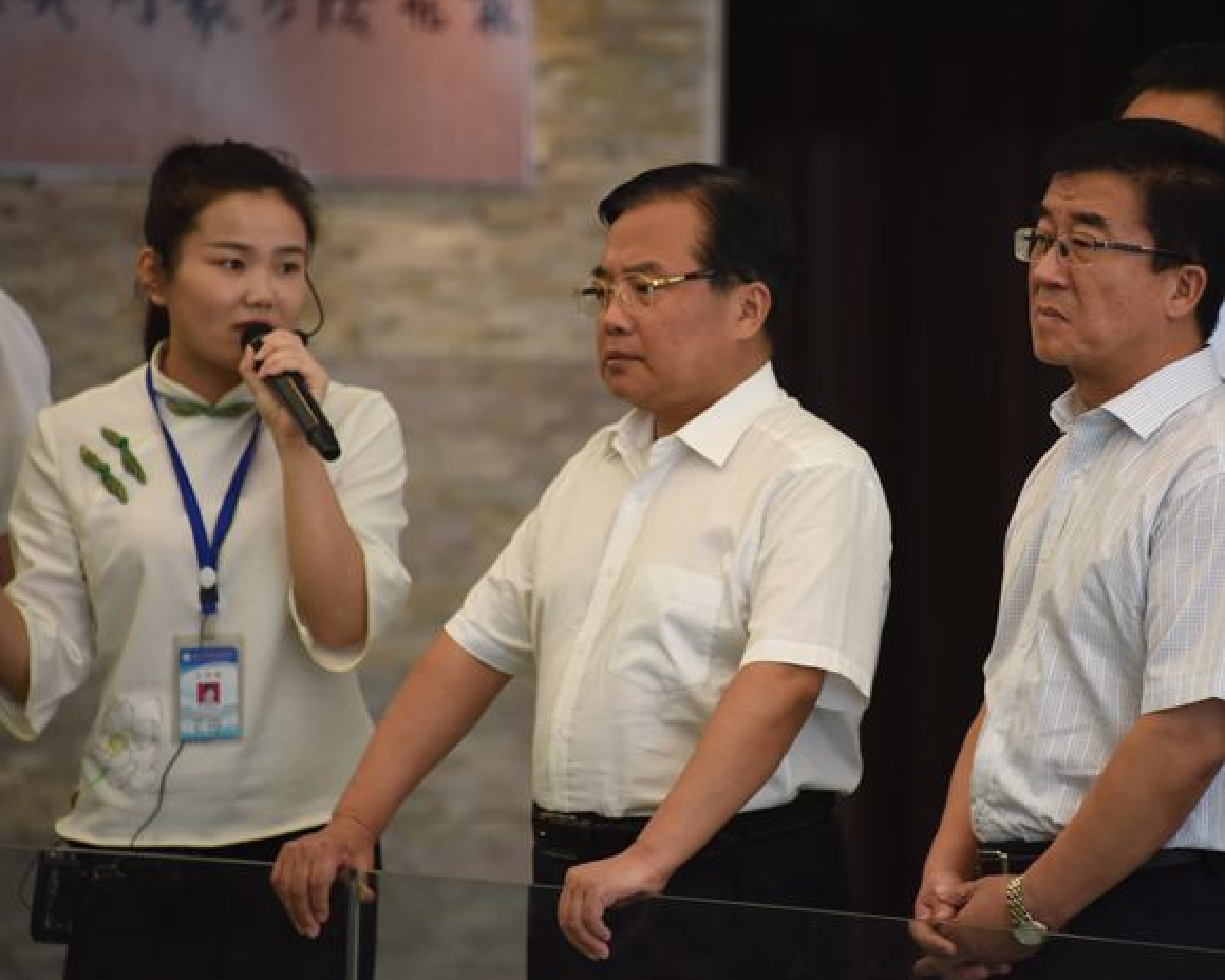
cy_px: 491
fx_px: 12327
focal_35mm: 340
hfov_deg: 5.7
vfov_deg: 4.6
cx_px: 716
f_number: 5.6
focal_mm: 300
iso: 2000
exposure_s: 1/320
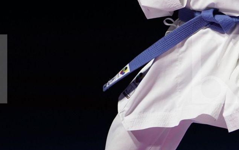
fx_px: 3198
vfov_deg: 2.7
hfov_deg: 4.3
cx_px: 227
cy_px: -65
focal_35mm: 491
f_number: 2.8
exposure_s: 1/1000
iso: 1600
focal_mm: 170
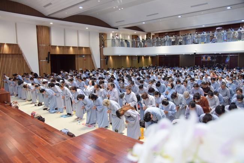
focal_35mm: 24
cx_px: 122
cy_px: 82
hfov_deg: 73.7
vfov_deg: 53.2
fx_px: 163
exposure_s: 1/100
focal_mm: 24
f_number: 4.5
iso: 1000
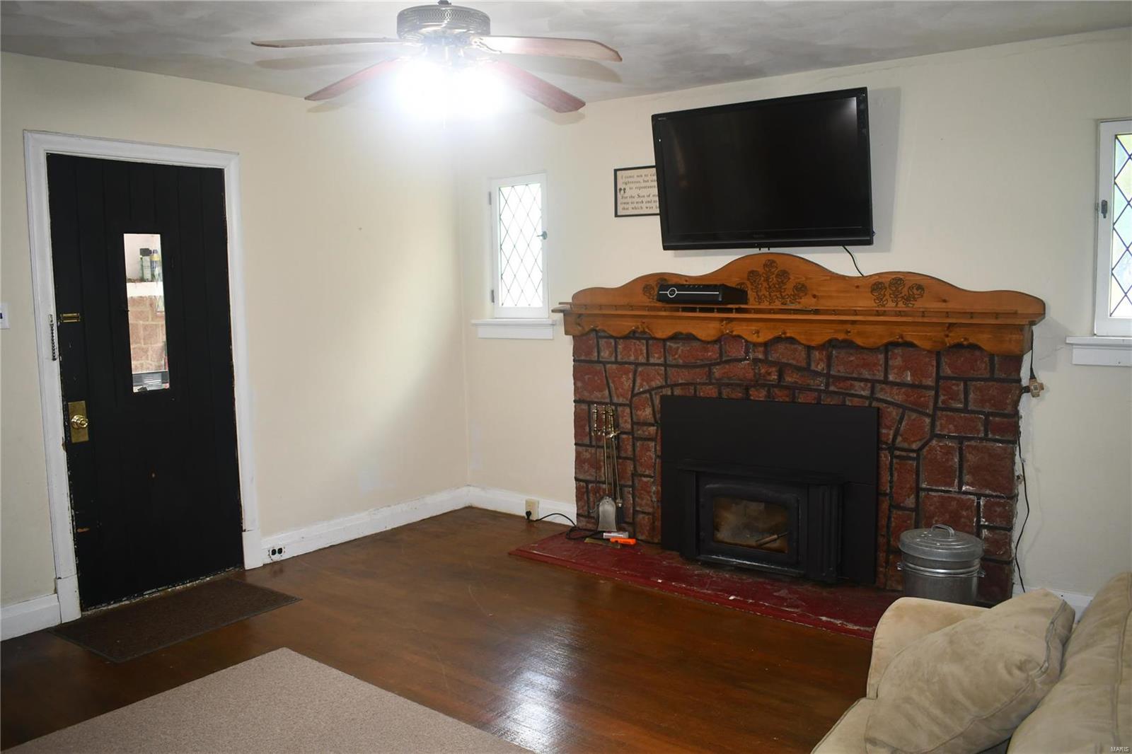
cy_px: 377
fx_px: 849
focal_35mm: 27
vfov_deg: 47.9
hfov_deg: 67.4
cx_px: 566
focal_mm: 18
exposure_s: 1/60
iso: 720
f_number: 3.5
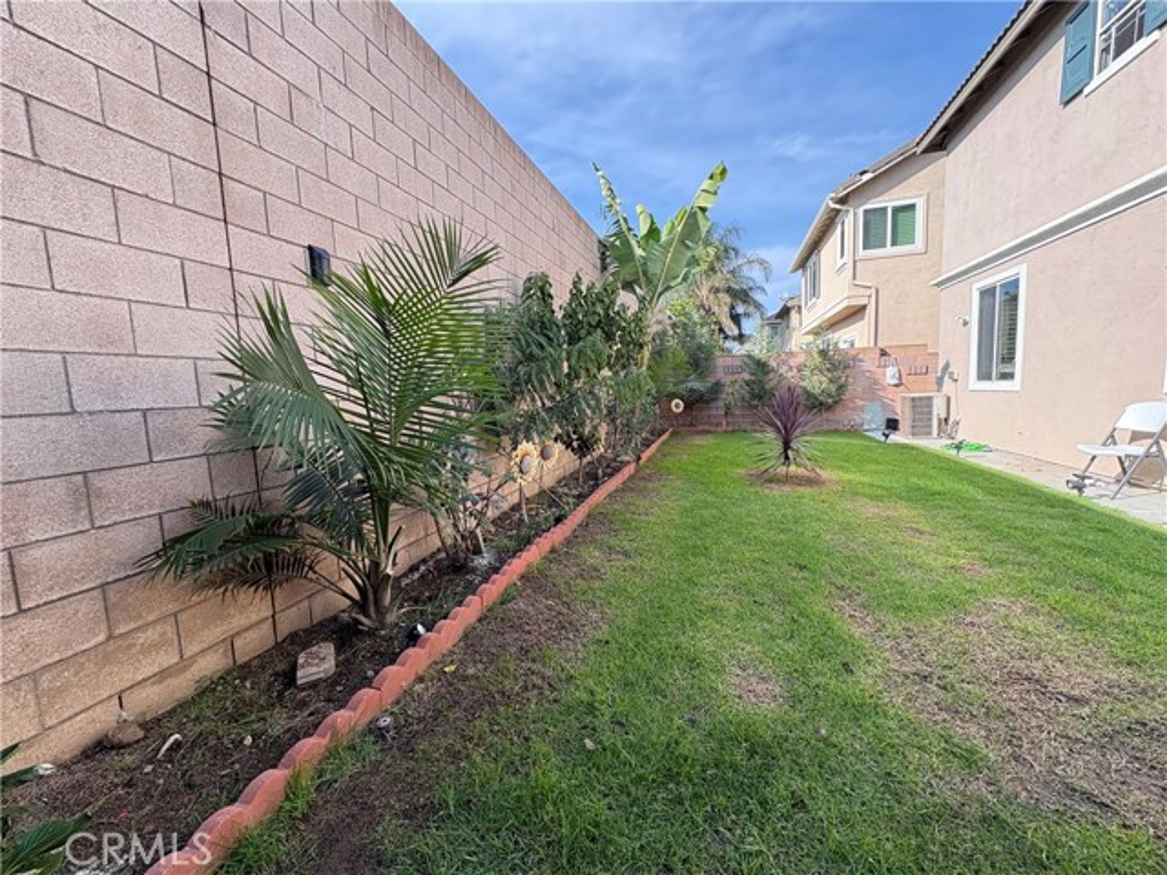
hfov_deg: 102.1
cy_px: 438
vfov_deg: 85.7
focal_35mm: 14
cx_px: 584
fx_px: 472
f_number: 2.2
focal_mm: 2.22
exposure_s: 1/317
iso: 64
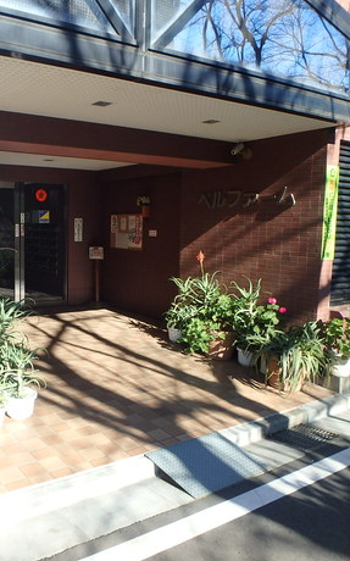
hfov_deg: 39.2
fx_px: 474
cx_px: 78
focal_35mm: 31
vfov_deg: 61.2
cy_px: 291
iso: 125
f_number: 3.5
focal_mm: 3.7
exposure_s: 1/320
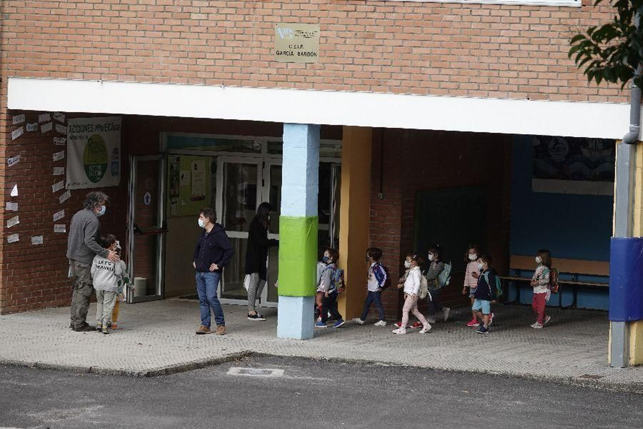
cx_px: 322
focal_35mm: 170
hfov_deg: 12.1
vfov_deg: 8.1
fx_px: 3036
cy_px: 214
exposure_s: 1/320
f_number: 4
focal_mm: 62.39
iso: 200
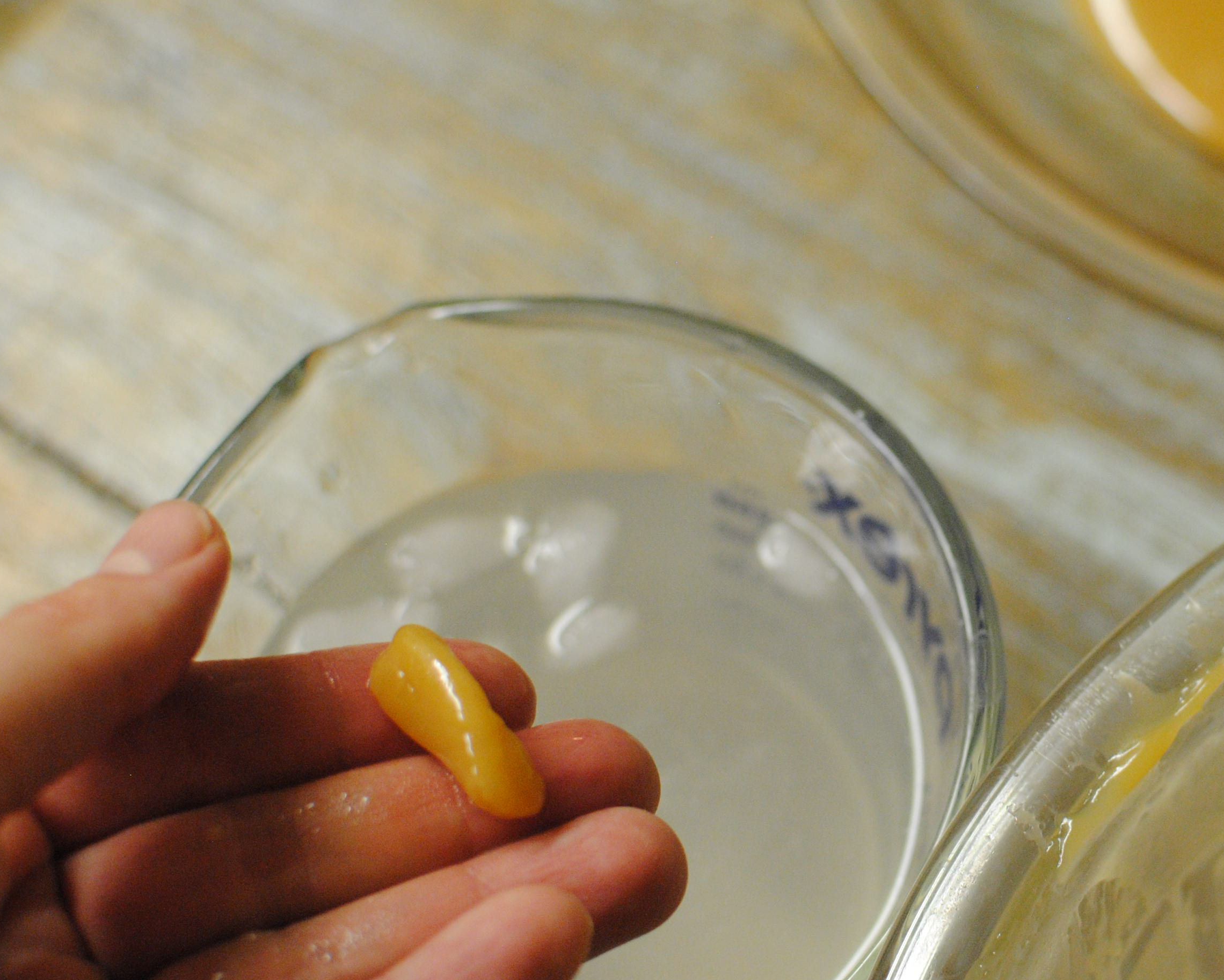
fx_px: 3036
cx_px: 914
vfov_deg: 18.3
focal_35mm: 84
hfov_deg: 22.6
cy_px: 558
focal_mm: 35
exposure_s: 1/80
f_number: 3.2
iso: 800
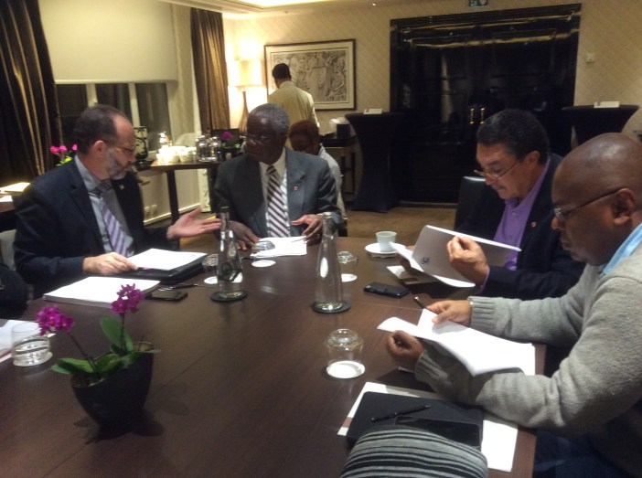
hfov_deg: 56.9
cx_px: 321
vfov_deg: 44.0
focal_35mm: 32
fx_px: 592
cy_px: 239
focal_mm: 3.3
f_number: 2.4
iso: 160
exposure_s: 1/25
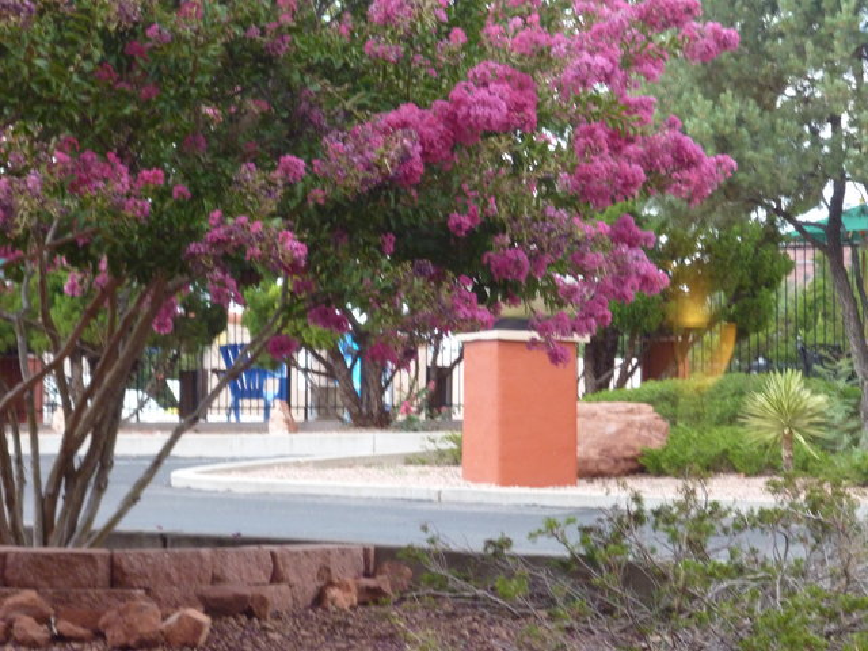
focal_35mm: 98
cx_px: 434
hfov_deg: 20.0
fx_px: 2457
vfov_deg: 15.1
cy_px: 326
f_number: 6.2
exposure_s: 1/100
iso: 400
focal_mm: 17.5
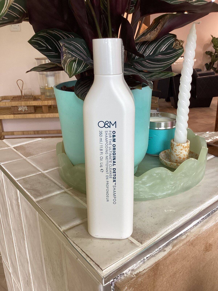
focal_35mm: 31
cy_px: 146
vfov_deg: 58.4
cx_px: 109
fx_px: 260
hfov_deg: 45.4
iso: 50
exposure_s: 1/50
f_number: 2.4
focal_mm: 3.3
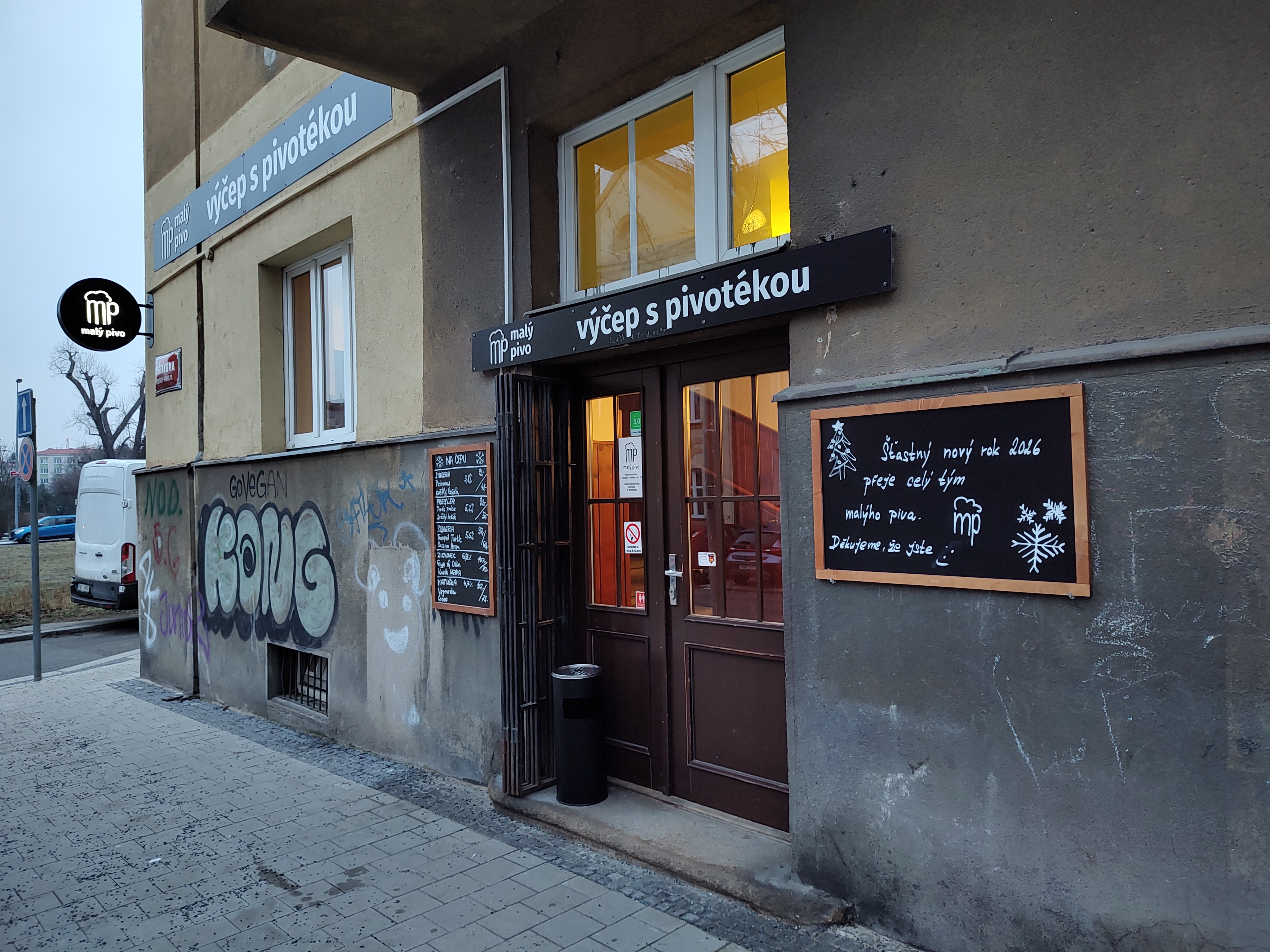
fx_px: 844
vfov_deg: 58.9
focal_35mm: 23
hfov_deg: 73.9
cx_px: 635
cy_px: 476
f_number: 1.8
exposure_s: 1/33.3
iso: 425
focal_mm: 5.56
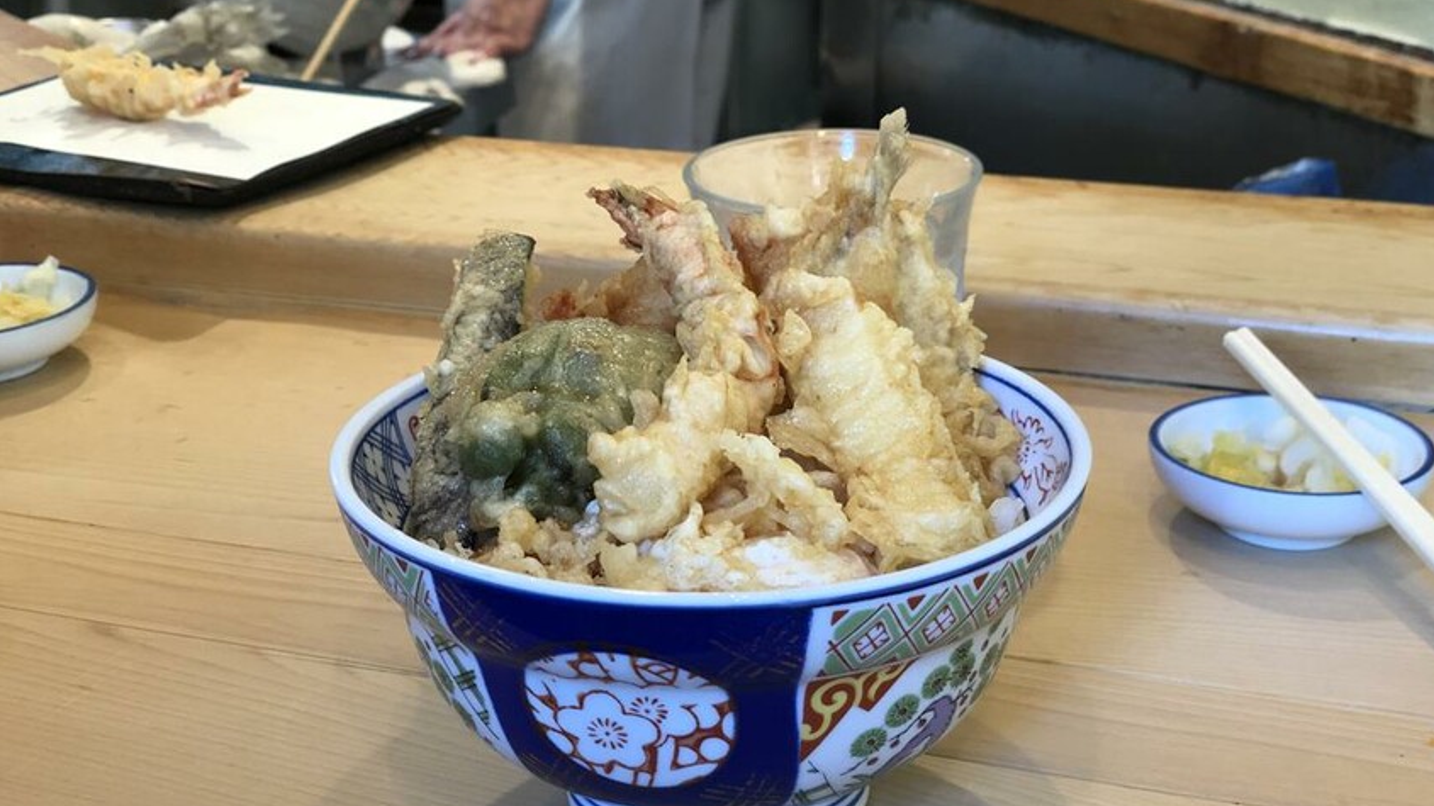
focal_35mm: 57
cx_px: 718
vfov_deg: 21.1
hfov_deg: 36.6
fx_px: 2167
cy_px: 357
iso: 100
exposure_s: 1/33
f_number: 2.4
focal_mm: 6
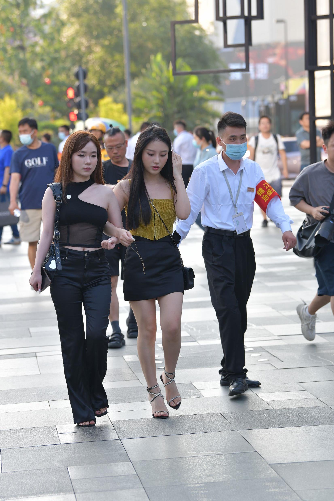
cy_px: 250
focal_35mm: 116
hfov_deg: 11.8
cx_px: 167
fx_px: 1614
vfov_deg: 17.6
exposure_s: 1/640
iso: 500
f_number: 4.5
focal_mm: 116
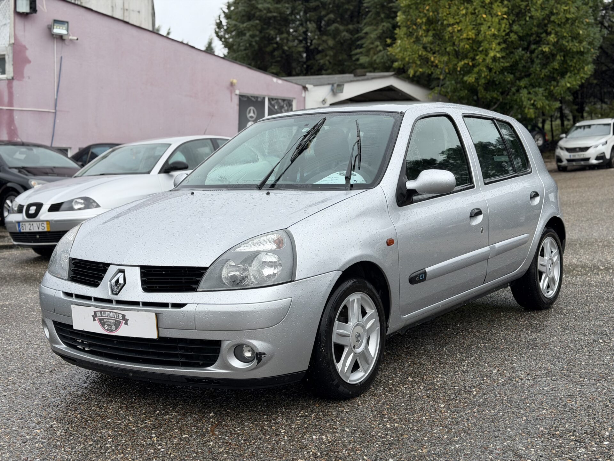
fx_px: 851
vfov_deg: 30.3
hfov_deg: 39.7
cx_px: 307
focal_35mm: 48
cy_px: 230
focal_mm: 6.76
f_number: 1.78
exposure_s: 1/1838
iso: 80
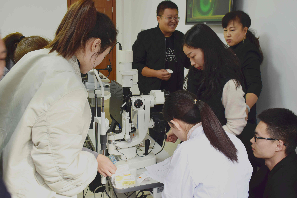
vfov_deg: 35.5
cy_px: 99
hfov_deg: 51.3
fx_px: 309
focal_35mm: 38
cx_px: 148
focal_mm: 25
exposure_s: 1/25
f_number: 7.1
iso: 400
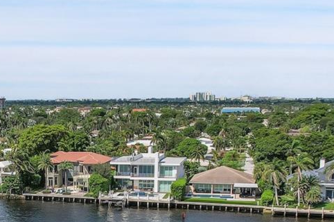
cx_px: 67
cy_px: 242
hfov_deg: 27.2
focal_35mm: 73
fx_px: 677
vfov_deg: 18.0
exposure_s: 1/6000
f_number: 2.8
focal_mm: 8.38
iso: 140
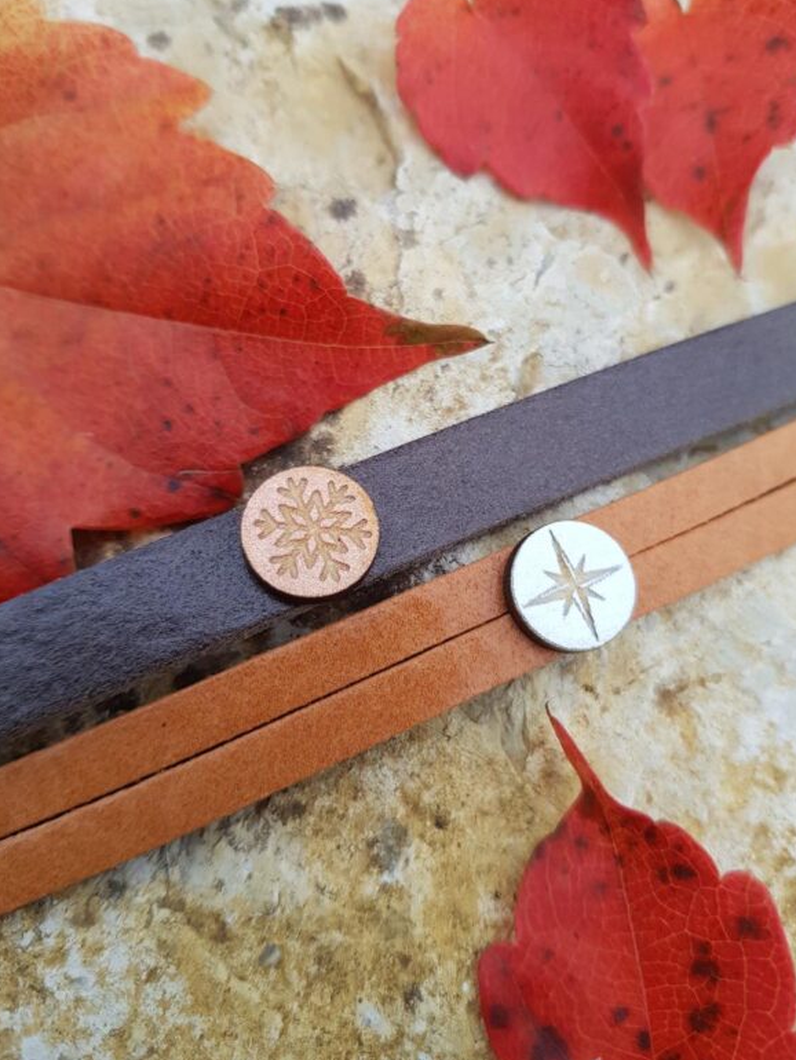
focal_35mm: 27
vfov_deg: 65.3
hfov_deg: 51.4
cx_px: 408
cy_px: 519
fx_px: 827
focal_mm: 4.2
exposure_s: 1/100
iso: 80
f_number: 1.7
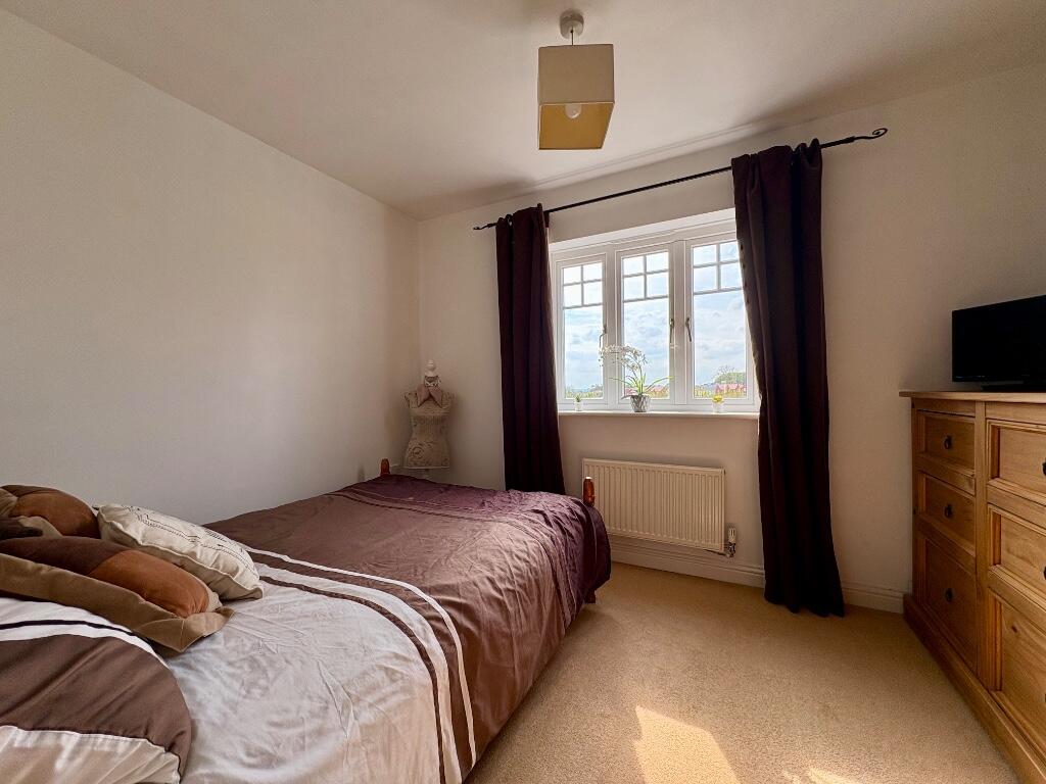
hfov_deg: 102.1
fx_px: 423
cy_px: 392
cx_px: 523
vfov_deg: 85.7
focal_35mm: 14
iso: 64
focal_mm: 2.22
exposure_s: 1/303
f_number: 2.2
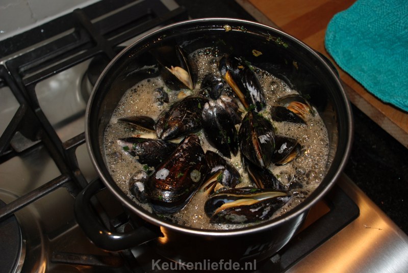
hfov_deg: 46.3
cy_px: 136
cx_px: 204
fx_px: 477
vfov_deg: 32.0
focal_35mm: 42
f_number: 4
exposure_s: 1/60
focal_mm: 28
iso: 160
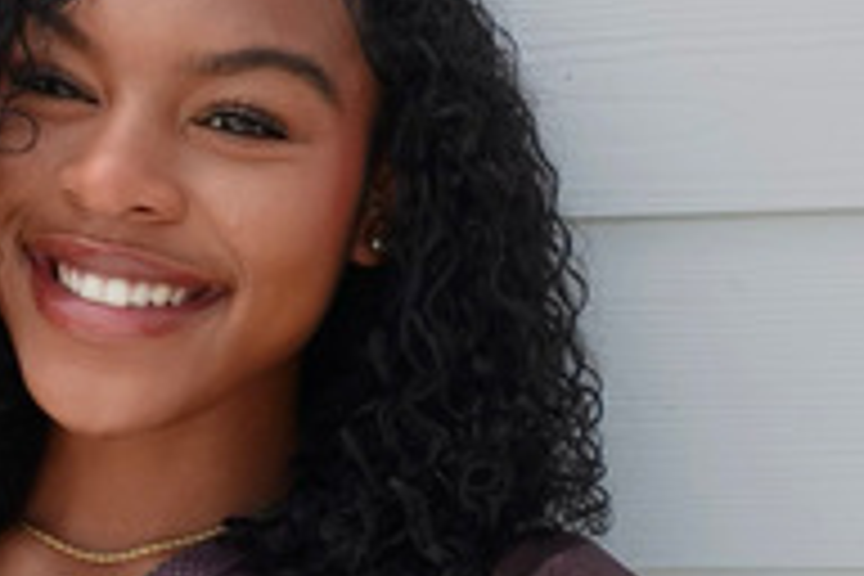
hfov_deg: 38.1
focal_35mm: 52
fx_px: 1248
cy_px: 400
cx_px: 477
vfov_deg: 25.8
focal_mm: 7.6
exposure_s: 1/1250
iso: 160
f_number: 2
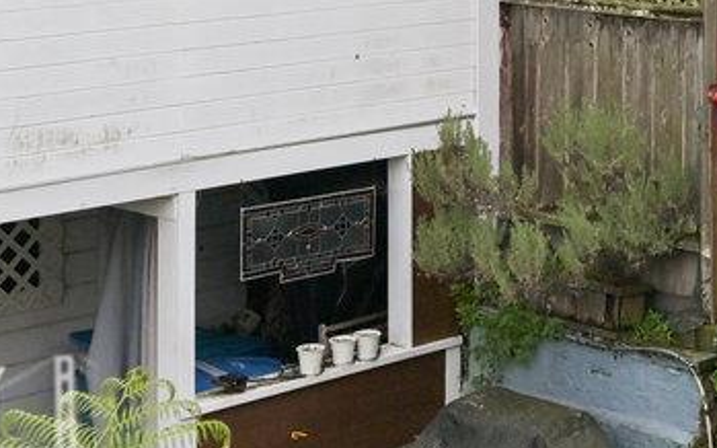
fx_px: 2051
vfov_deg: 11.9
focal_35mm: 105
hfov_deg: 18.2
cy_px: -236
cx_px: 994
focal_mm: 30
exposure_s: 1/1250
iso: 640
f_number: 6.3
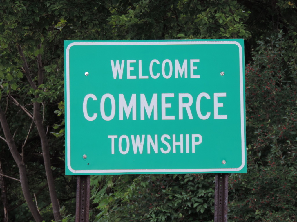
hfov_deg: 7.9
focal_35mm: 250
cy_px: 111
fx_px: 2145
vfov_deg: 5.9
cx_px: 148
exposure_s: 1/200
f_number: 4.7
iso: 90
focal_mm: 44.5
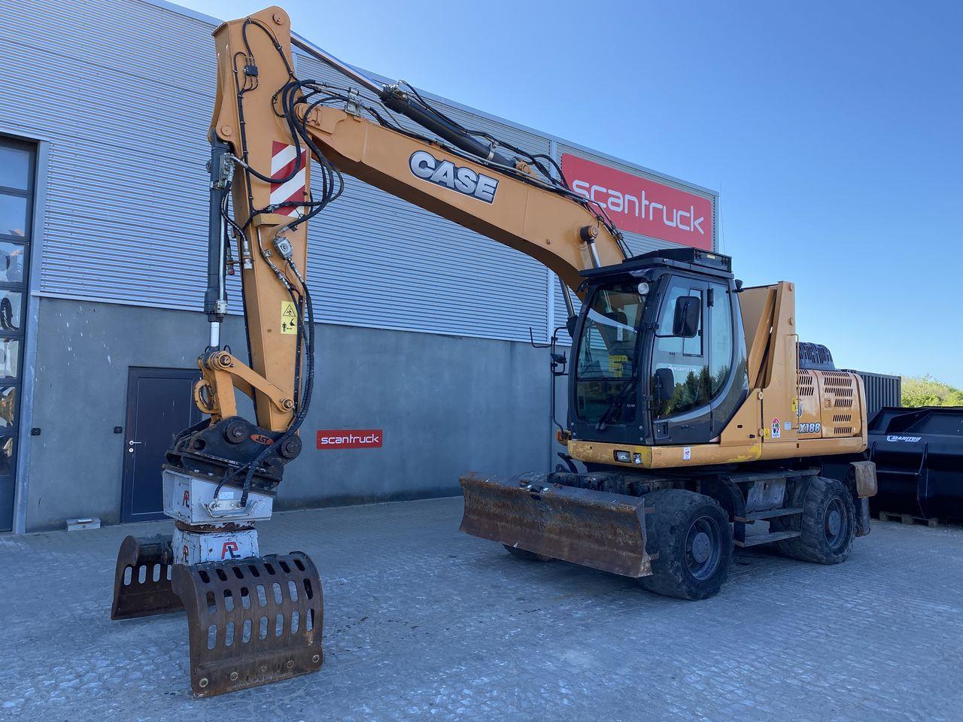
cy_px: 361
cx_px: 482
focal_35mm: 26
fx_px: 723
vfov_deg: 53.1
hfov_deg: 67.3
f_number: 1.8
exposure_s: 1/762
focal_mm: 4.25
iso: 32
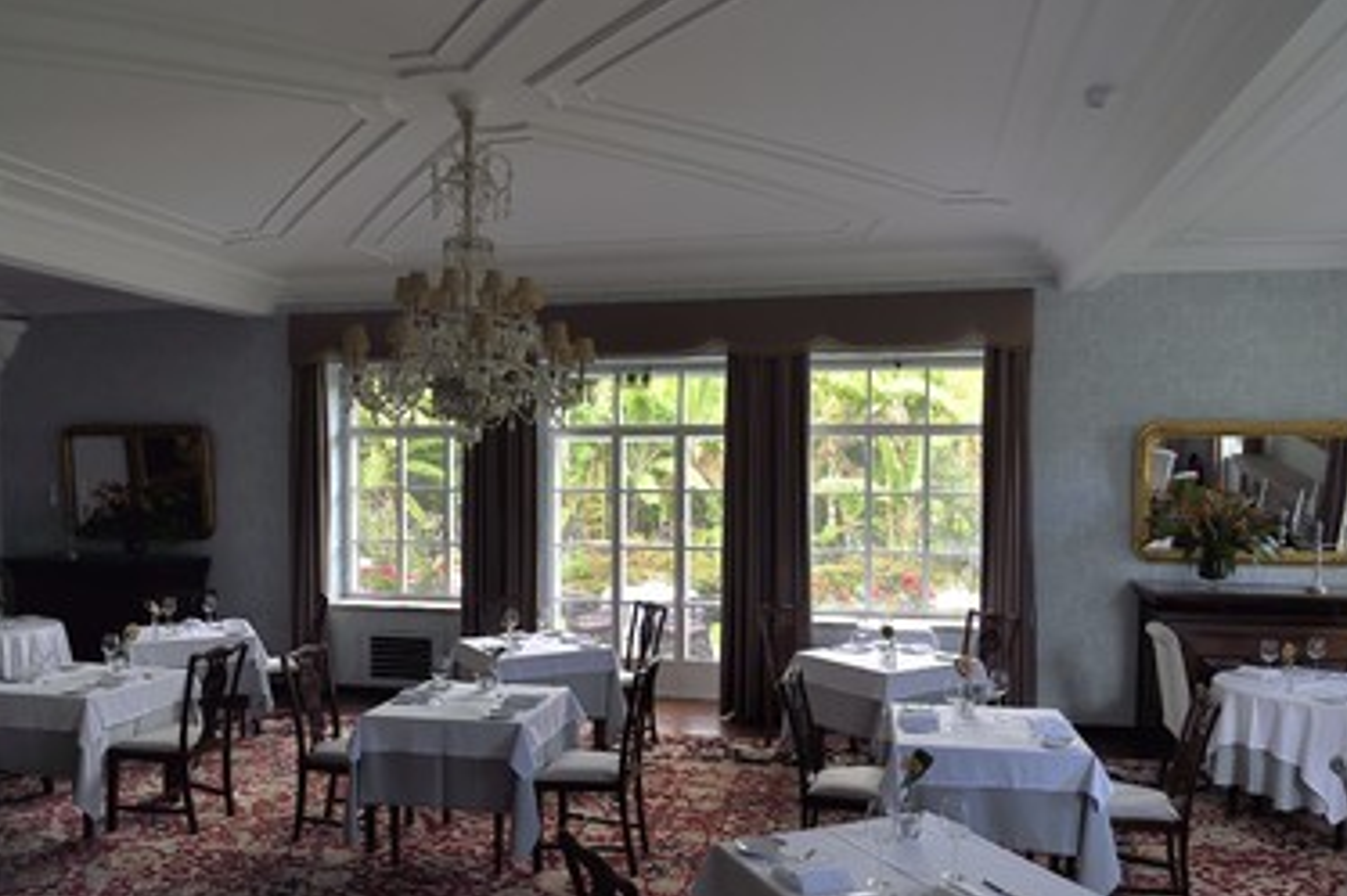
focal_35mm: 27
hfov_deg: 67.4
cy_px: 493
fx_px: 1010
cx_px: 657
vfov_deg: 47.8
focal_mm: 24
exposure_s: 1/160
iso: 1600
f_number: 8
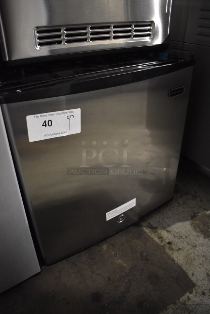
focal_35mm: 27
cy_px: 157
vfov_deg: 67.3
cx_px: 105
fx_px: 236
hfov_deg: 48.0
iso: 2500
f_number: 3.5
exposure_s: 1/30
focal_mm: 18
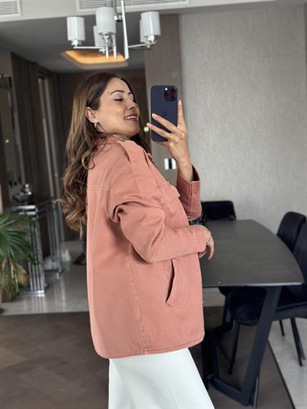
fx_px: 567
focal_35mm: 48
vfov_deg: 39.6
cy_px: 204
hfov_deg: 30.3
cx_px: 154
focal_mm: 6.86
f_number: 1.78
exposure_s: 1/86
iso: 125
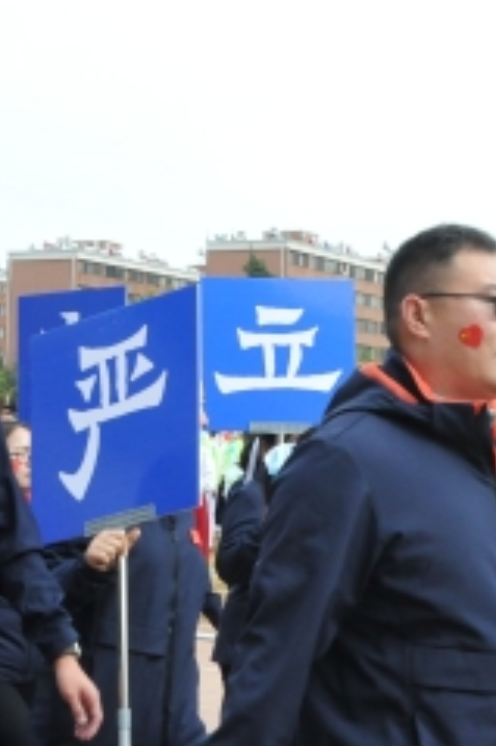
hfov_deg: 19.0
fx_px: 1428
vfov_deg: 29.3
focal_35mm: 69
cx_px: 540
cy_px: 356
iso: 1250
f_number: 11
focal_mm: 20
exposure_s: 1/500
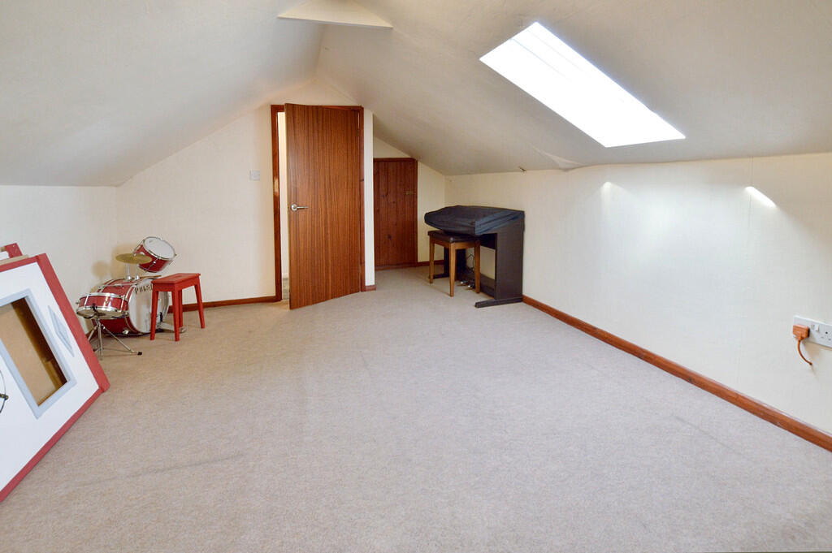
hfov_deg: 100.4
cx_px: 416
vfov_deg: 77.2
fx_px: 346
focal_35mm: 15
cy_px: 276
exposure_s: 1/15
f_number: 8
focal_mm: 10
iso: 360
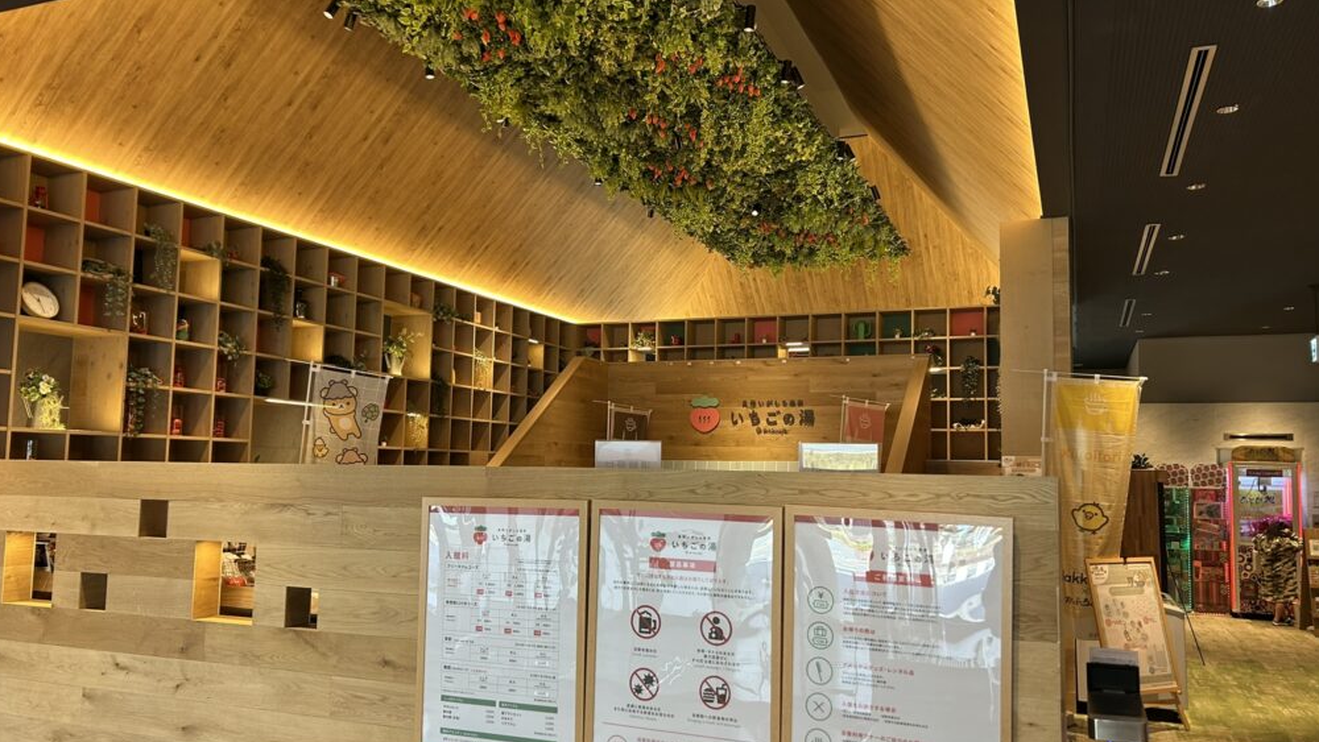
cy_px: 377
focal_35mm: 29
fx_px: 1014
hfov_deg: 66.1
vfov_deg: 40.2
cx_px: 661
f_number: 1.5
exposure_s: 1/121
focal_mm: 5.7
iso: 125
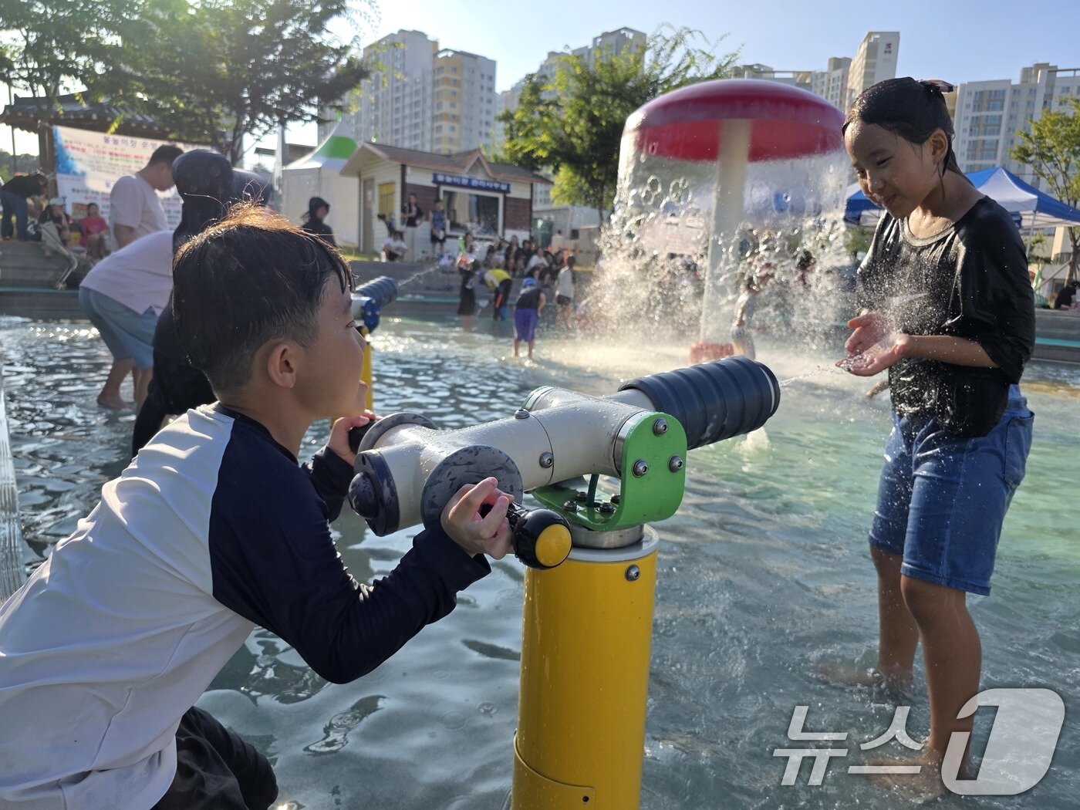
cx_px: 540
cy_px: 405
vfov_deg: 58.9
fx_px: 718
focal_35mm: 23
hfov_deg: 73.9
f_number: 1.7
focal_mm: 6.3
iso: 80
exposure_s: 1/4650
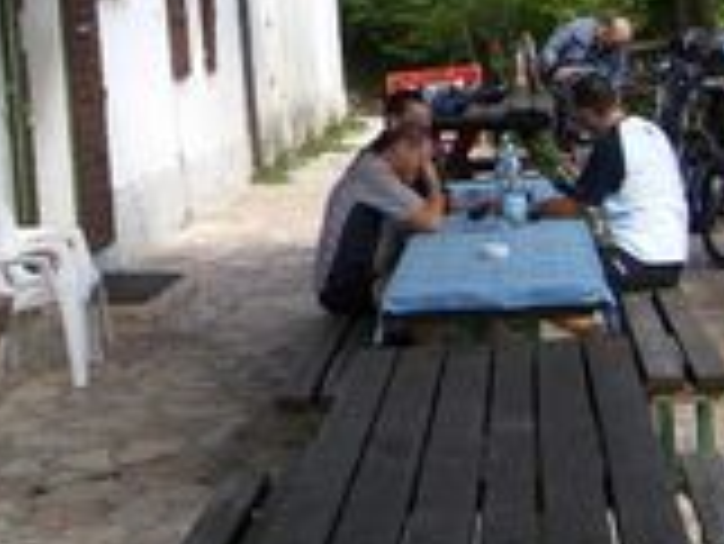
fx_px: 1821
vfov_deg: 16.6
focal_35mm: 87
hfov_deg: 21.8
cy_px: -18
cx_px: 36
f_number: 2.6
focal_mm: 5.8
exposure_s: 1/320
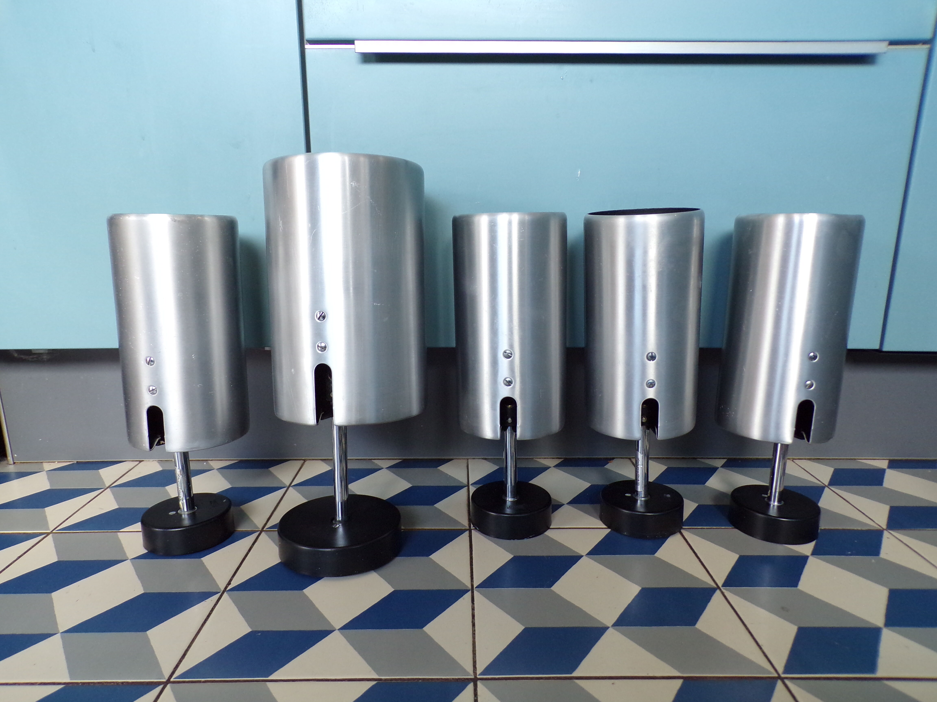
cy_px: 351
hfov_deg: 71.6
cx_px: 468
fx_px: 650
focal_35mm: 24
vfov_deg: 56.8
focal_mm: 4.3
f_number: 3
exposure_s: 1/34
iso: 200
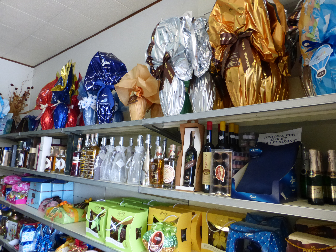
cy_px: 126
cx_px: 168
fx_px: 233
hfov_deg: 71.6
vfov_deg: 56.8
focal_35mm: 24
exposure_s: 1/25
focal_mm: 4.3
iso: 400
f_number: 3.3
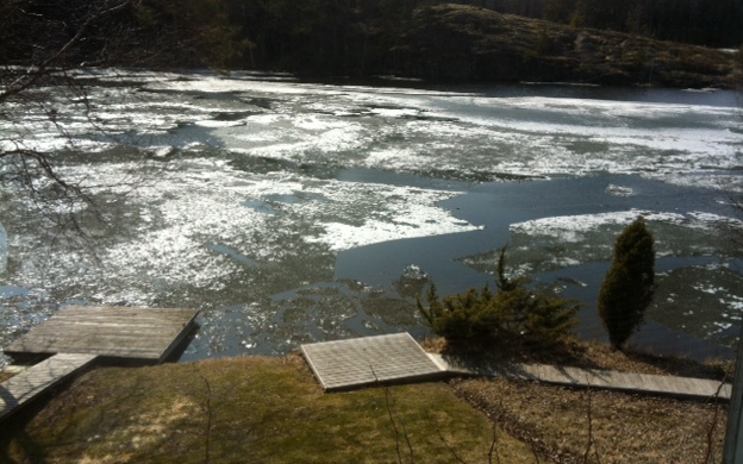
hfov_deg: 51.5
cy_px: 203
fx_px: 769
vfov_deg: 33.5
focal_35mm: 38
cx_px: 376
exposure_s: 1/1588
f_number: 2.8
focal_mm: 3.85
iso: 80
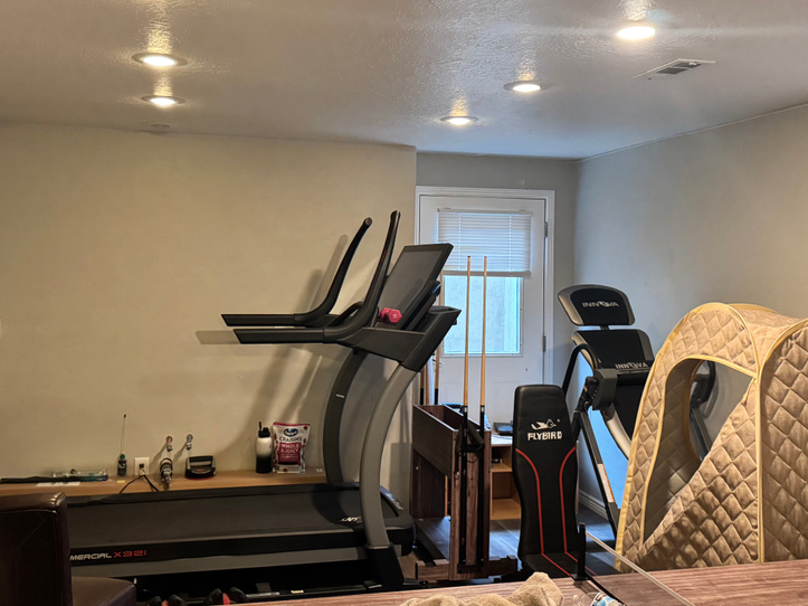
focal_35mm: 34
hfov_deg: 53.9
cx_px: 369
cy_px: 250
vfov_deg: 41.6
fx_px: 793
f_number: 1.78
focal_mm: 6.76
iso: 800
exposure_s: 1/60
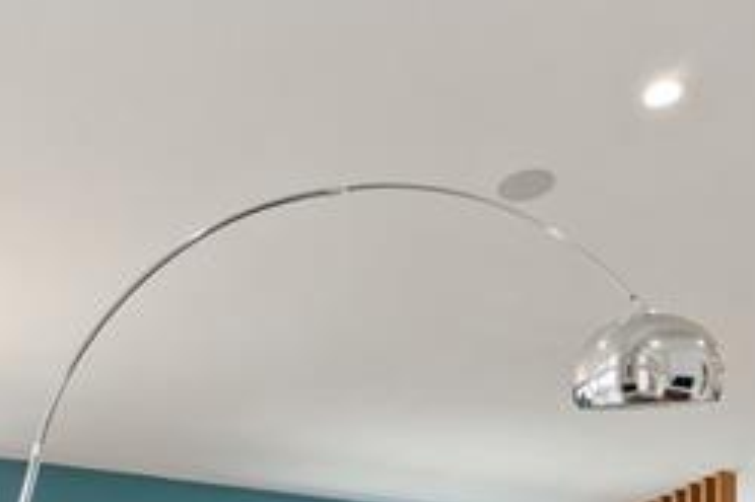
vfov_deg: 18.5
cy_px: 721
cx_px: 460
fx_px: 1383
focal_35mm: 66
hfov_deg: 30.4
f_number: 6.7
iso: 100
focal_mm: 16
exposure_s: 1/2
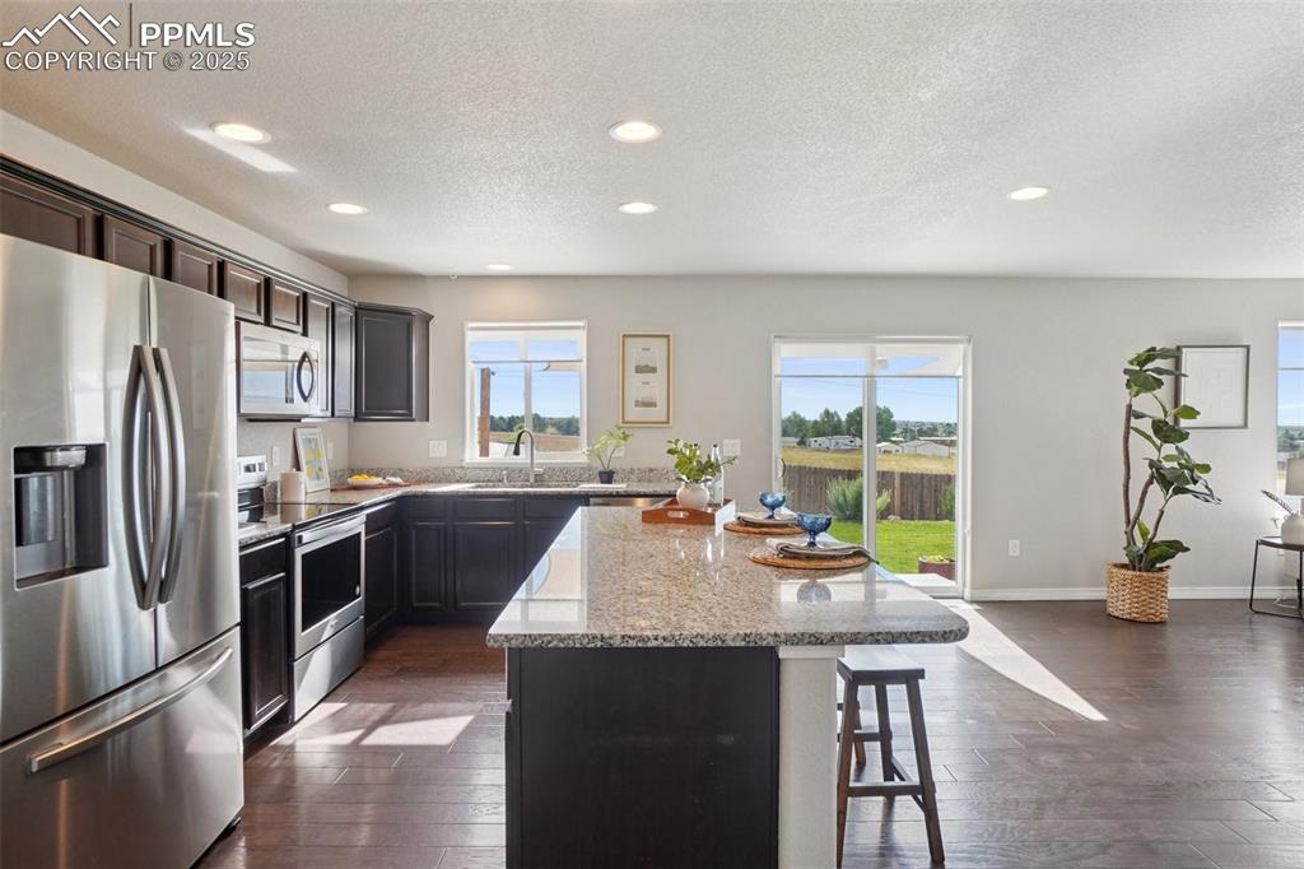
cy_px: 434
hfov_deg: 90.0
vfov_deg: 67.3
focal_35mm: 18
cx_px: 652
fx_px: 652
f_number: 8
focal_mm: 12
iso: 250
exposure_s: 1/30
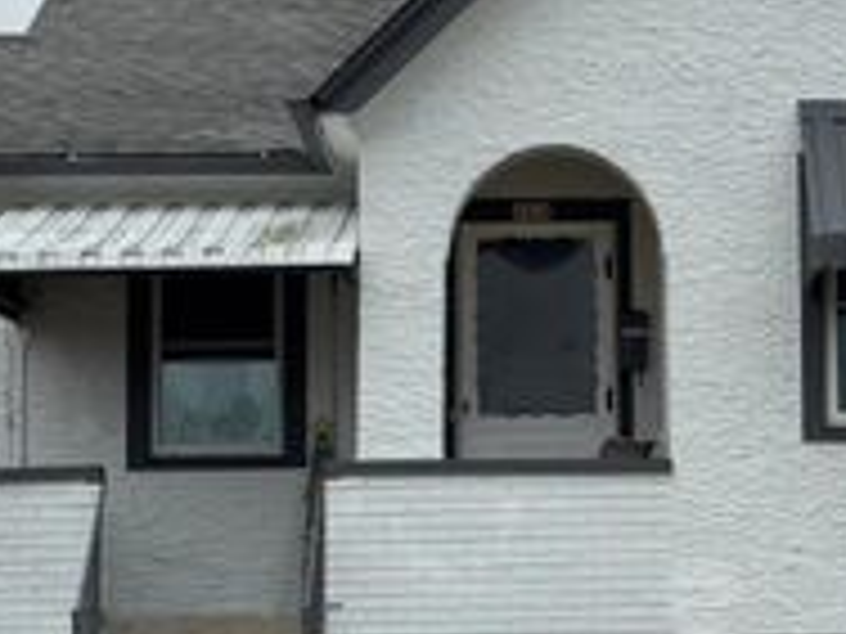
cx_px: 666
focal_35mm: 128
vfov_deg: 11.6
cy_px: 259
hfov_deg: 15.3
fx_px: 3128
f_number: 1.78
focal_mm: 6.76
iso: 64
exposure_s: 1/1681
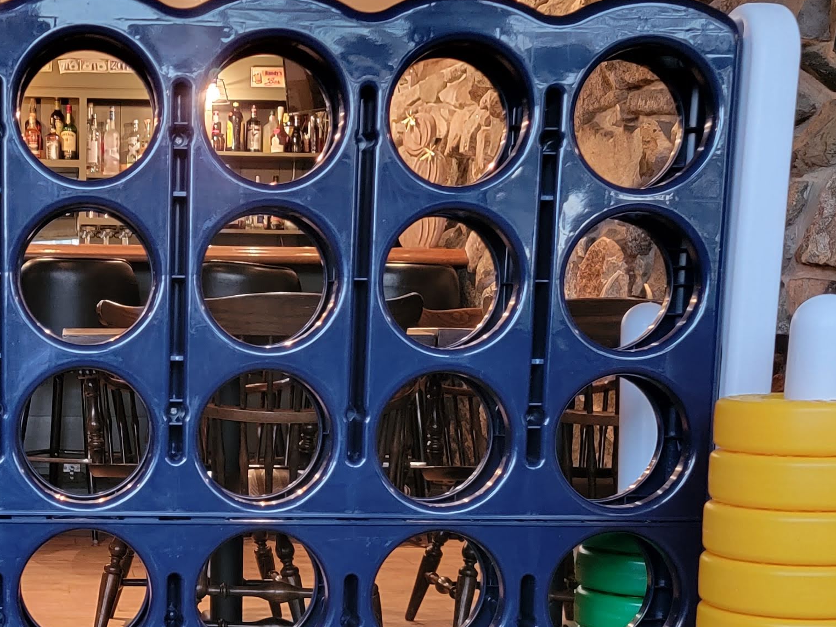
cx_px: 160
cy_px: 543
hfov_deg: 30.0
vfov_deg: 22.8
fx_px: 1521
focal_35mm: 63
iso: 400
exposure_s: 1/40
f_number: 1.8
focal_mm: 6.7
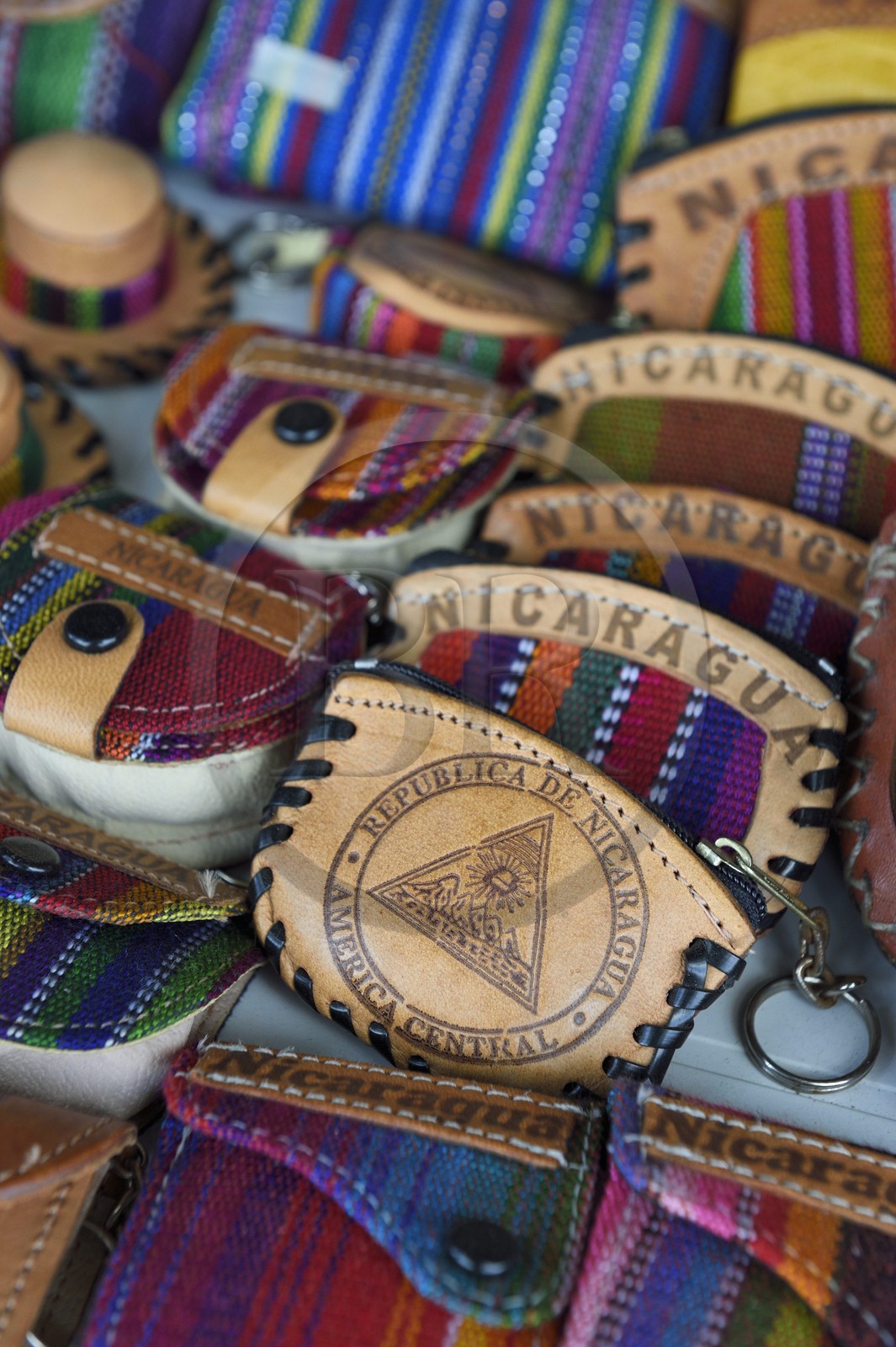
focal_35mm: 70
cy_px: 674
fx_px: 2616
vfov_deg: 28.9
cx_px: 448
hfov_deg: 19.4
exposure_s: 1/320
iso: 800
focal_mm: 70
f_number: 7.1
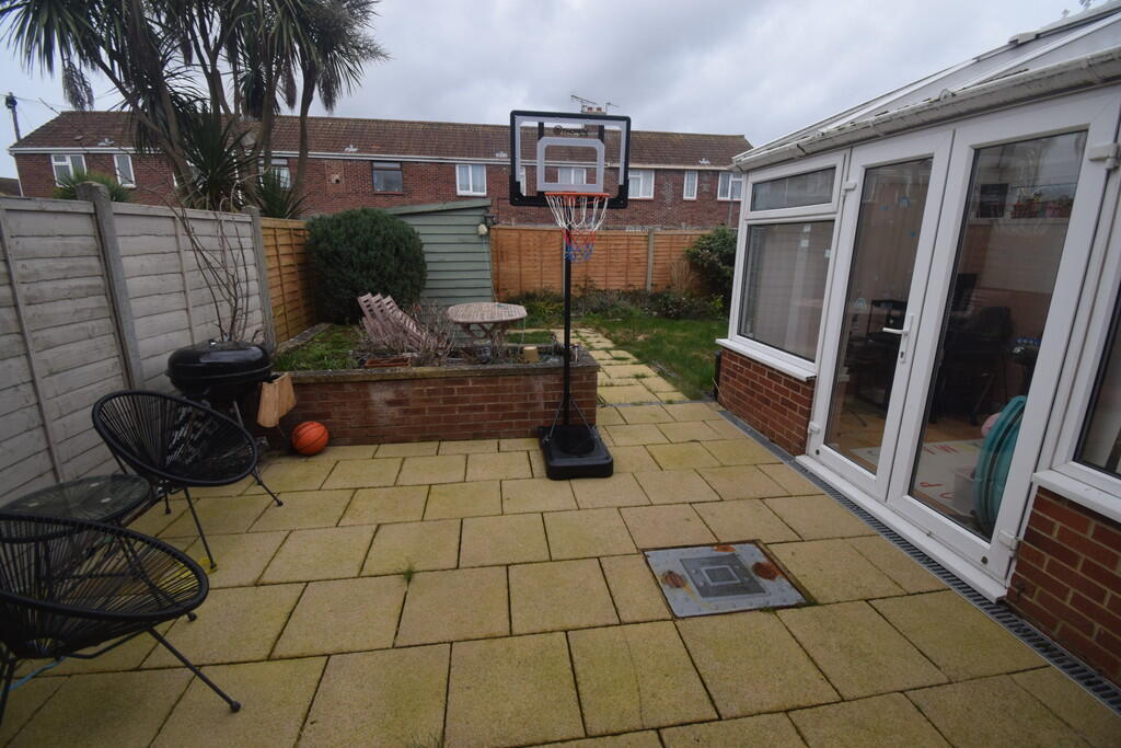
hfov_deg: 100.4
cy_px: 374
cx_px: 560
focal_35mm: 15
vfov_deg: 77.3
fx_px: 467
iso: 400
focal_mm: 10
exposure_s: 1/250
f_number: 8
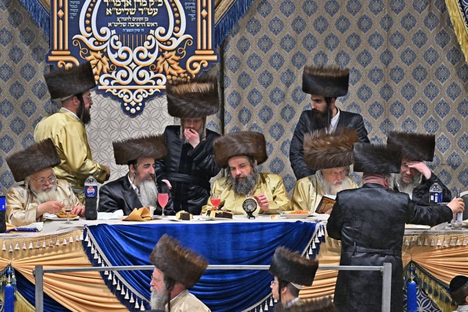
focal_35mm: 300
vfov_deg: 4.6
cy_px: 156
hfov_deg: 6.9
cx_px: 234
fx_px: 3900
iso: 640
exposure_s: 1/250
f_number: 2.8
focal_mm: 200
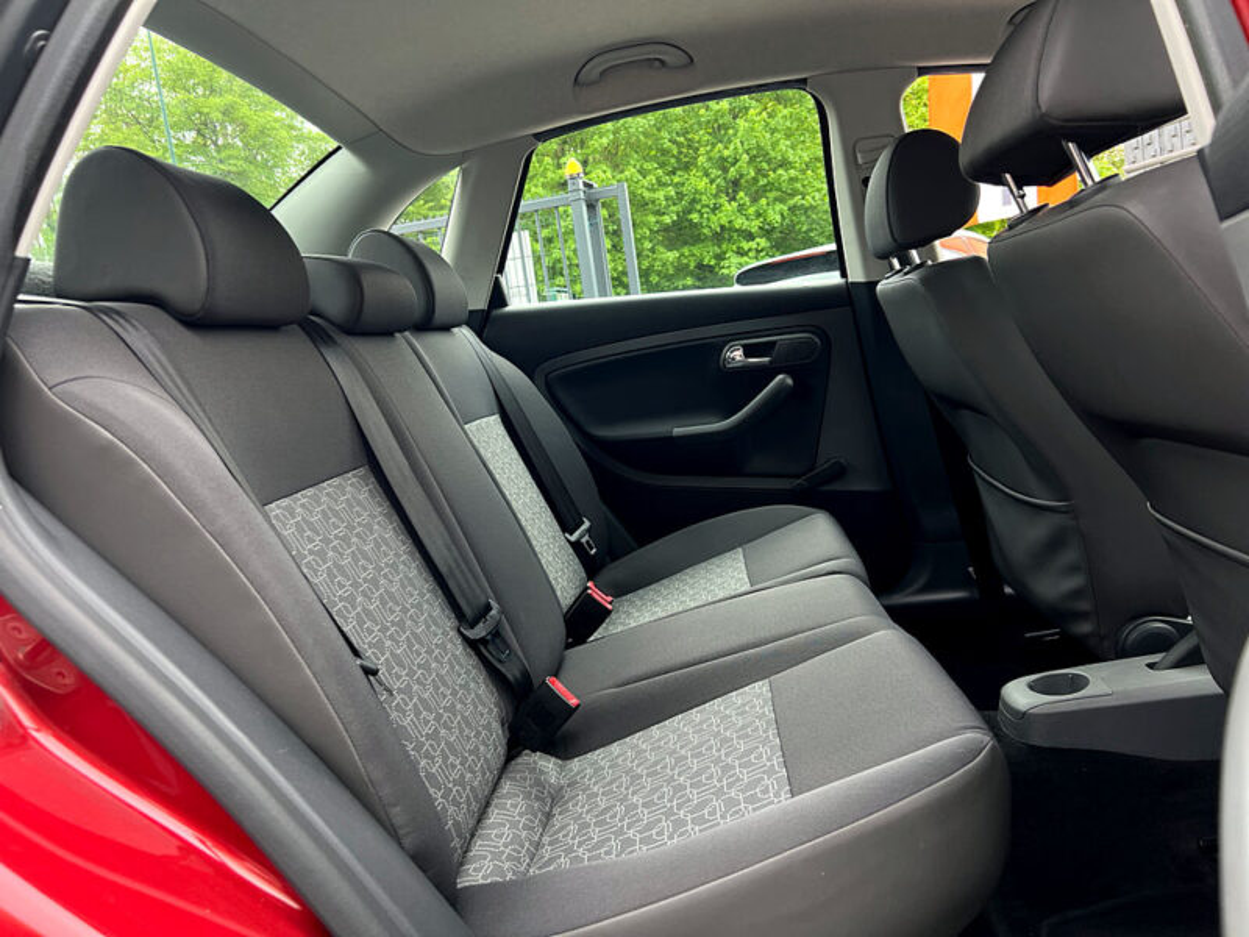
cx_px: 624
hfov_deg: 67.3
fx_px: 938
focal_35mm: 26
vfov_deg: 53.1
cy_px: 468
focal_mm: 5.7
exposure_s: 1/187
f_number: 1.5
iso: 50
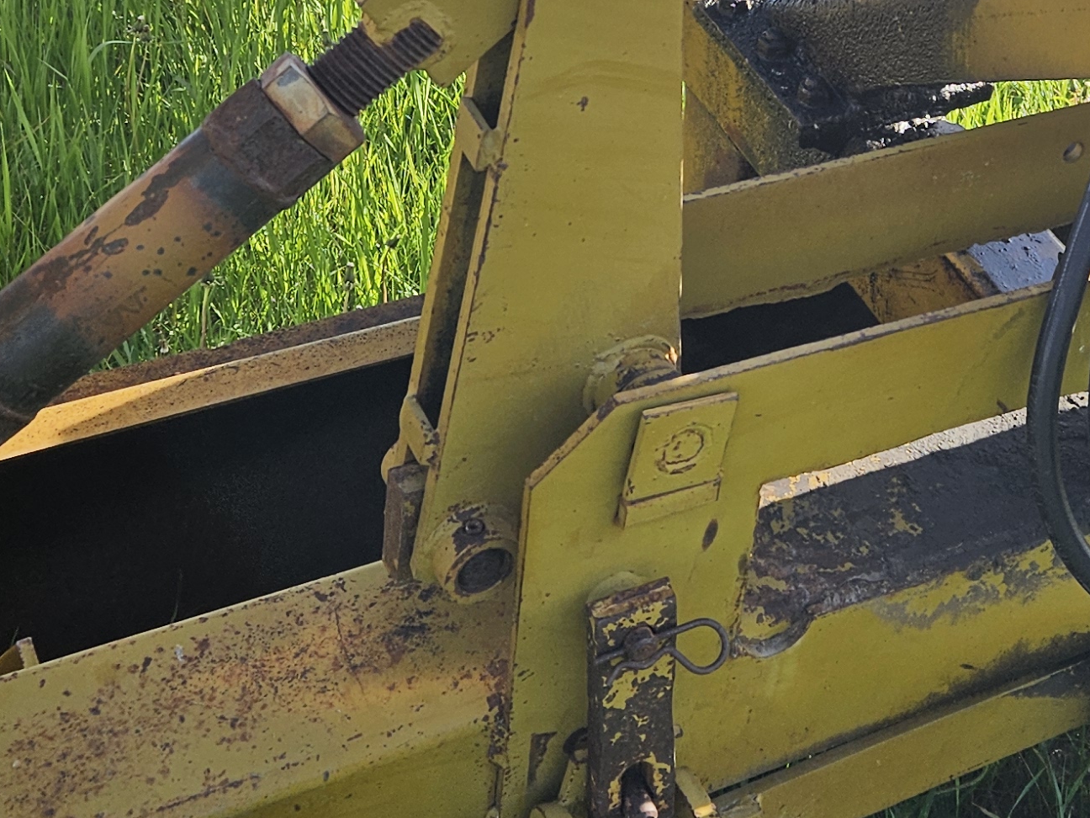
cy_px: 34
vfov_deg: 20.2
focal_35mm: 71
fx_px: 2236
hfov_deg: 27.0
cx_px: 840
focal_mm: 5.4
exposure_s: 1/942
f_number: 1.8
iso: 25
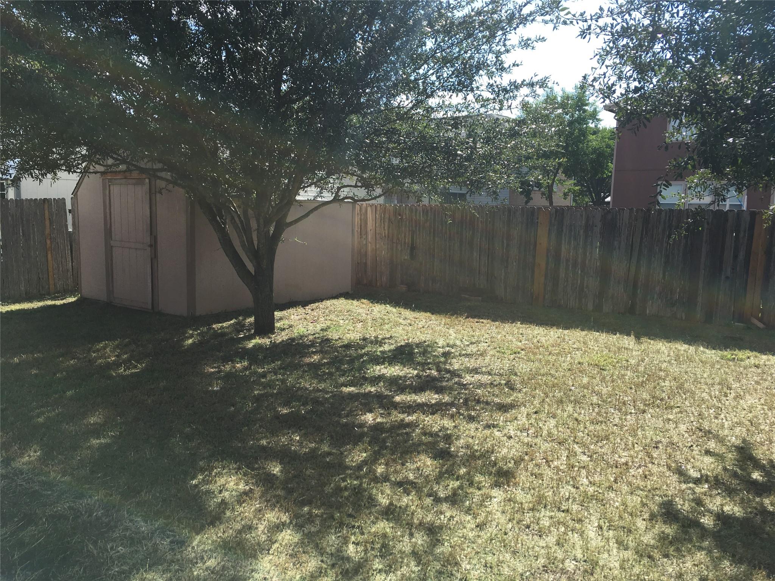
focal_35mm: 29
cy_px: 290
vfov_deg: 48.2
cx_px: 388
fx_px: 649
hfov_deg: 61.7
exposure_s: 1/986
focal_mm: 4.15
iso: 25
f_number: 2.2
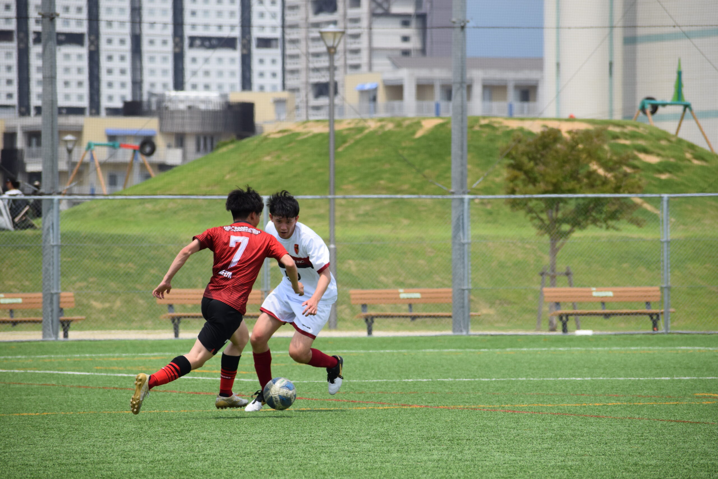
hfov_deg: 7.4
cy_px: 240
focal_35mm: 278
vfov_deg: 5.0
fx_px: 5534
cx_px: 359
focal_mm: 185
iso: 400
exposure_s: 1/1600
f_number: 7.1
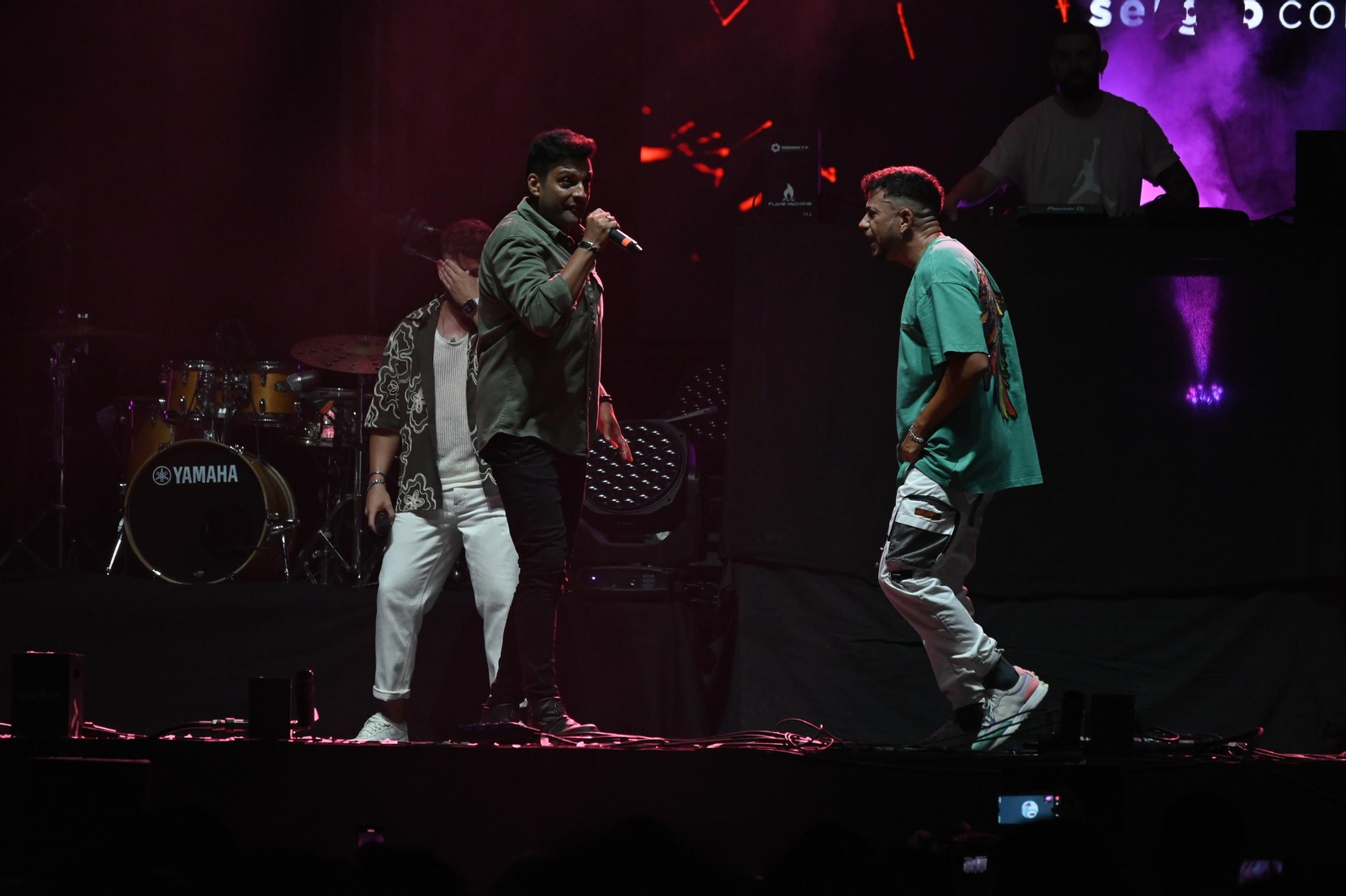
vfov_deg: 4.6
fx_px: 11214
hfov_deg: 6.9
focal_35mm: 300
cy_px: 448
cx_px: 673
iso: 2500
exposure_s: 1/200
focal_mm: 200
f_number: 6
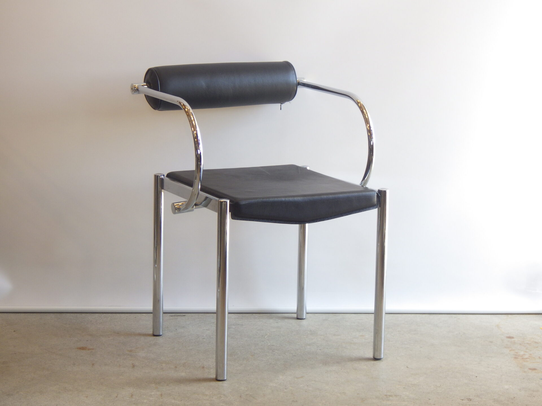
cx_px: 271
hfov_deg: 25.3
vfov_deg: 19.1
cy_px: 203
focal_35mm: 77
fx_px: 1206
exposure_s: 1/30
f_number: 4.8
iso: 125
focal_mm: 13.7
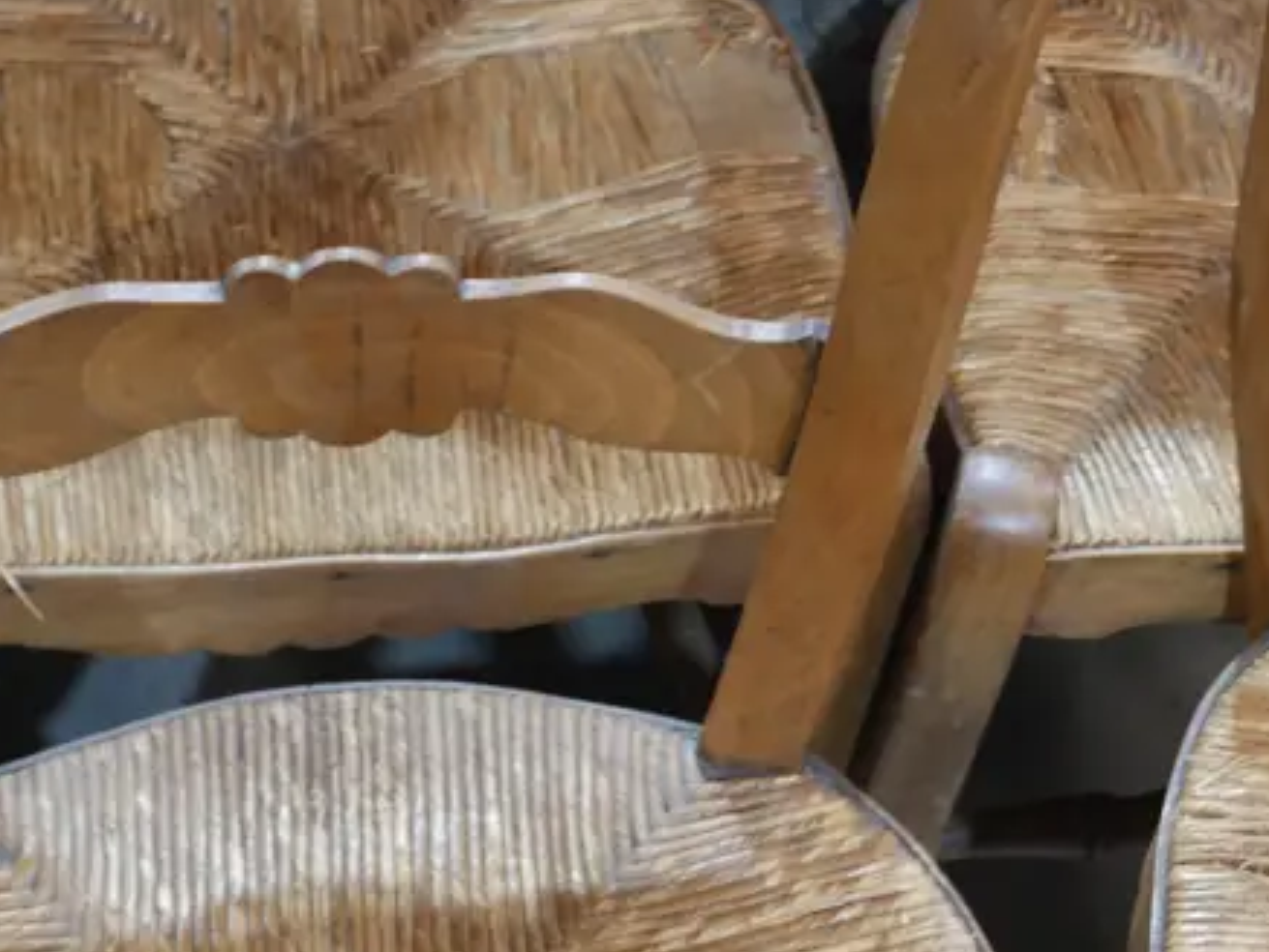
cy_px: -91
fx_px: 3264
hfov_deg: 21.8
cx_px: 918
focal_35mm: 89
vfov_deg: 16.1
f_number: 4.1
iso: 1000
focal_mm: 19
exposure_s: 1/60
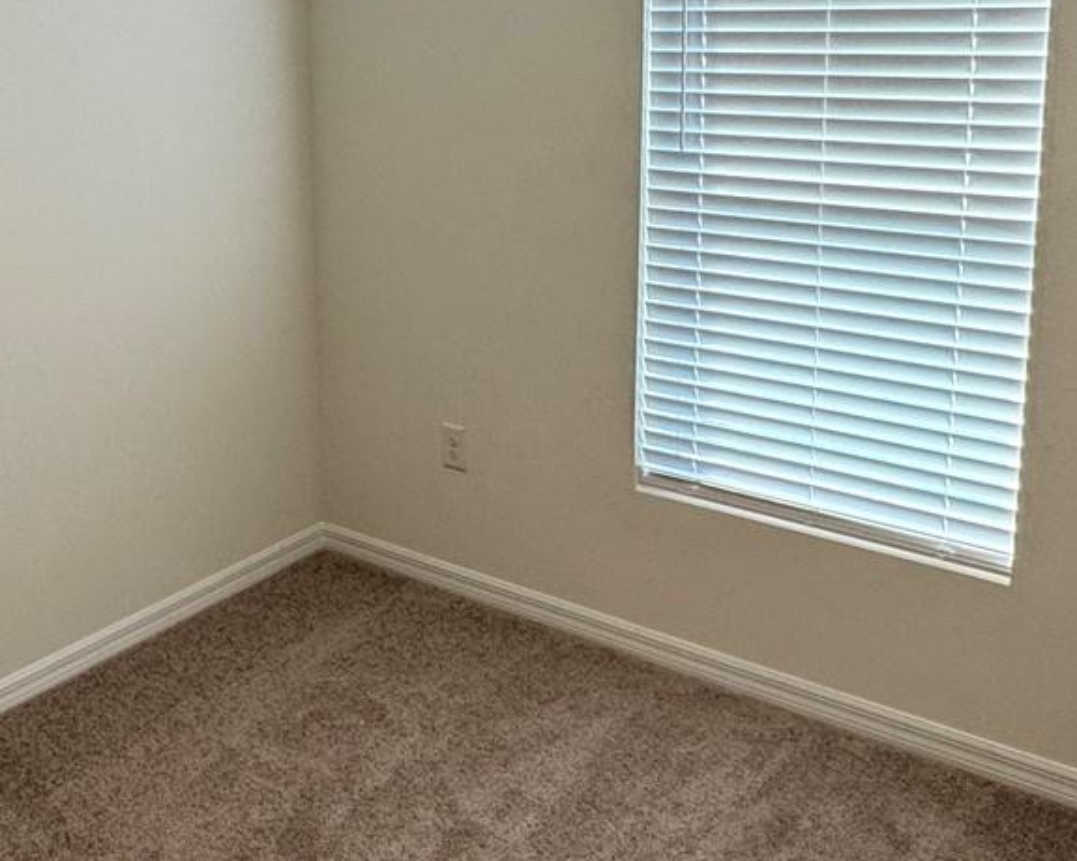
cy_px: 206
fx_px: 1211
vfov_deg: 38.1
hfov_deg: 47.7
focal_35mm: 38
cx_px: 450
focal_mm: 2.22
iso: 160
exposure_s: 1/120
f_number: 2.2
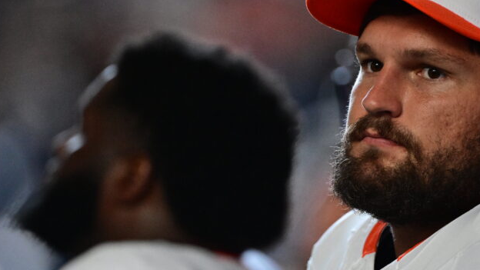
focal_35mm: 688
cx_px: 273
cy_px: 163
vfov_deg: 1.8
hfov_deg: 3.1
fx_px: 8757
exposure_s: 1/400
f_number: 4
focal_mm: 400
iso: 6400
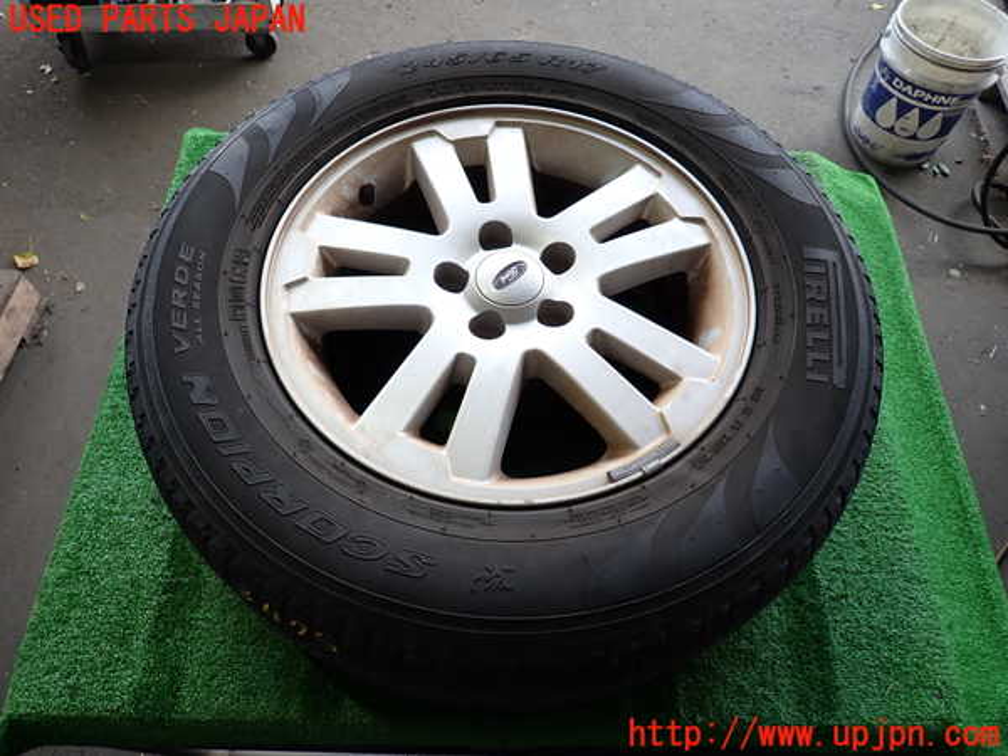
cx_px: 504
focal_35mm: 25
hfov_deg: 69.4
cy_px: 378
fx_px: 728
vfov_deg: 54.9
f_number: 2
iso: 100
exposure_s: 1/80
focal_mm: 4.5
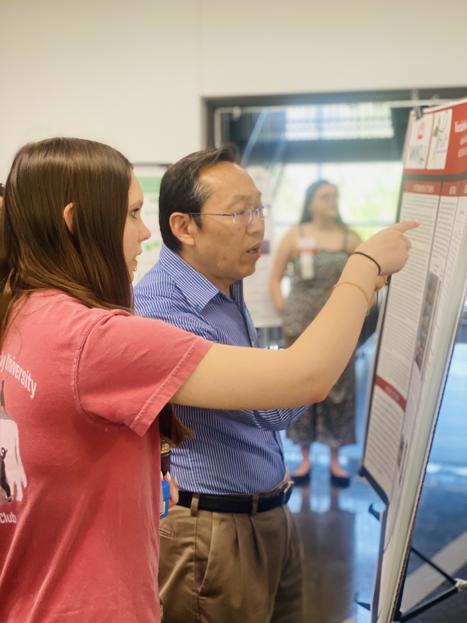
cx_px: 234
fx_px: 935
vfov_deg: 36.8
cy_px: 312
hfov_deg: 28.0
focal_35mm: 52
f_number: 2
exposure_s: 1/120
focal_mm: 6
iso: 160
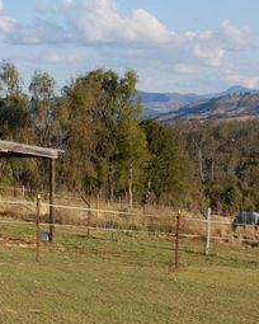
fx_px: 1044
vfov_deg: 17.6
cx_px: 151
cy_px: 156
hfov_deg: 14.1
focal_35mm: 109
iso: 100
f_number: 7.1
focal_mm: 42
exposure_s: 1/200
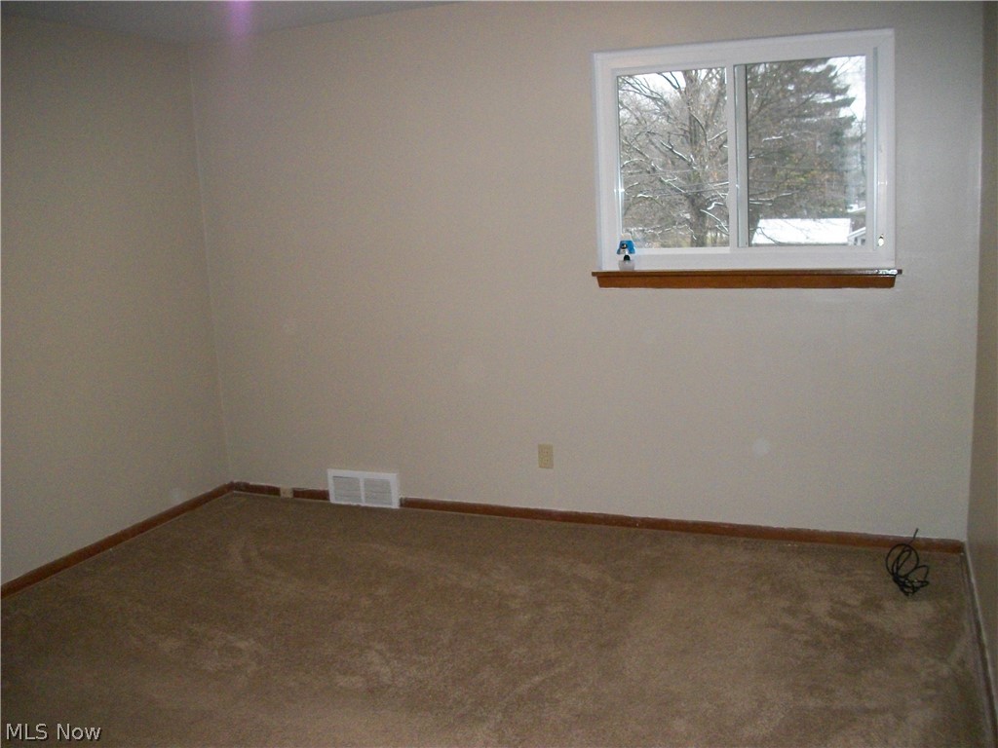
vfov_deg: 44.2
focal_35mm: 32
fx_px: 923
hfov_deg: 56.8
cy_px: 374
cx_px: 499
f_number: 2.9
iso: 400
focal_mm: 5.7
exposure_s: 1/125
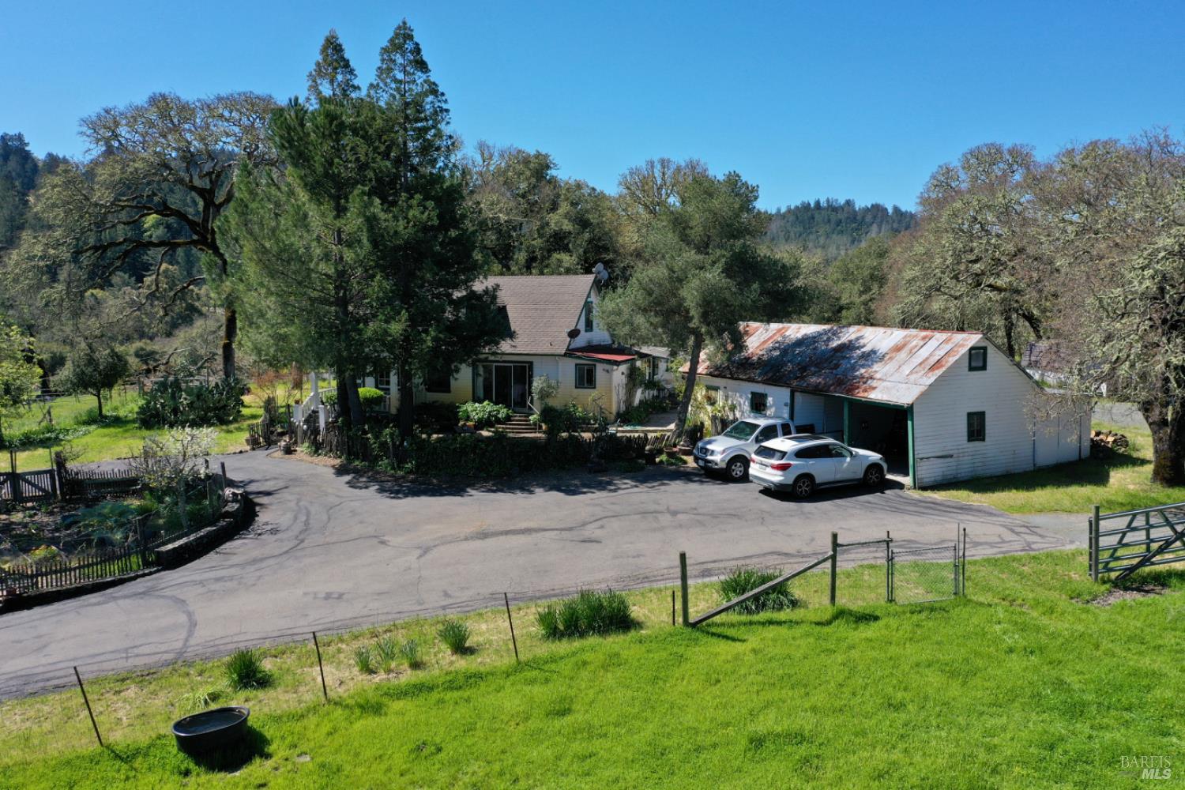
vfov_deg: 46.4
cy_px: 395
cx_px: 592
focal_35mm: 28
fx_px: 922
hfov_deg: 65.5
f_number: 5.6
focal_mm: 10.26
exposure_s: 1/320
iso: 100
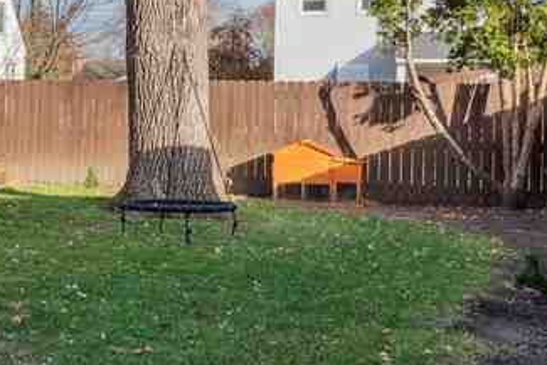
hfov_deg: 24.5
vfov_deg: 20.0
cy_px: 50
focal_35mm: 67
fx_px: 1018
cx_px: -237
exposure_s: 1/1600
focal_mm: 17
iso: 1250
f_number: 9
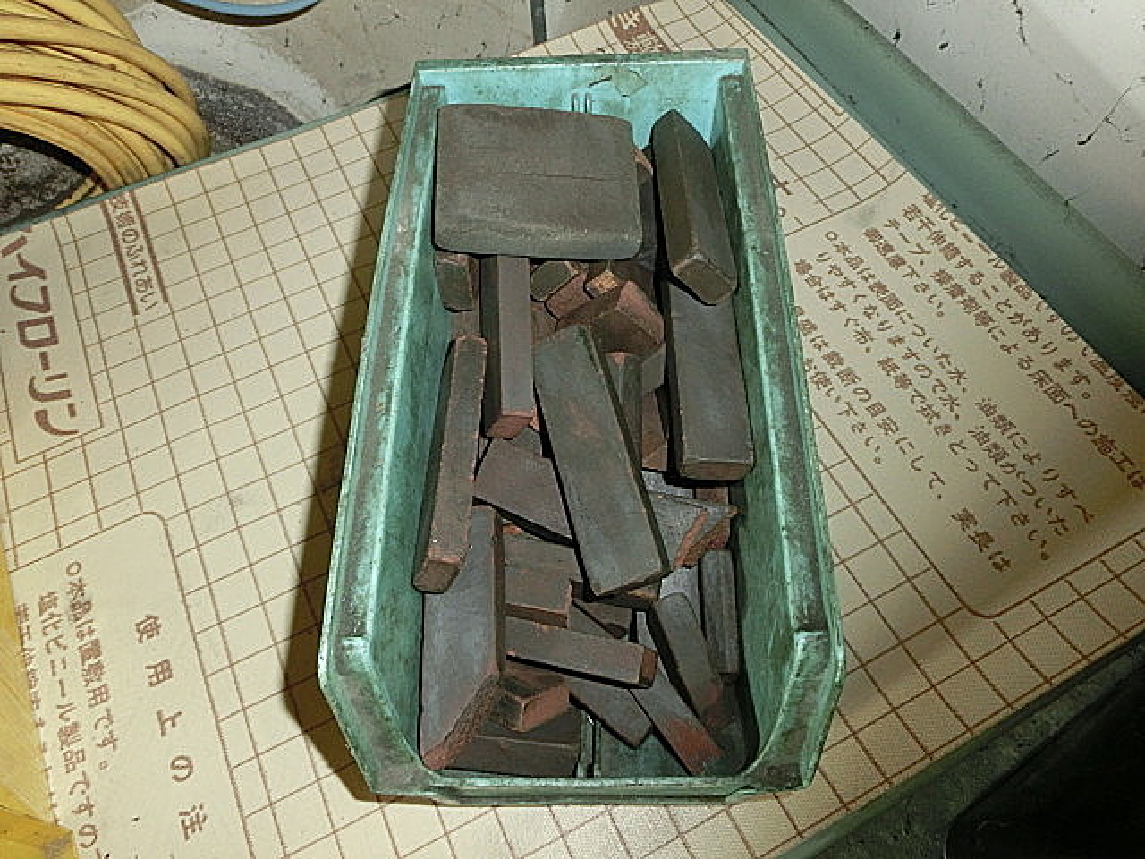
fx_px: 794
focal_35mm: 24
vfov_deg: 56.8
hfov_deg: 71.6
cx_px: 572
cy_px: 430
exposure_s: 1/15
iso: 400
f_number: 3
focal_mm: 4.24
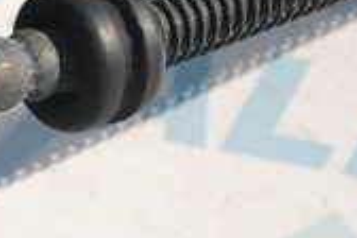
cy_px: 153
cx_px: -302
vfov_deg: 3.6
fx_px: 3748
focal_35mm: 378
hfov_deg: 5.4
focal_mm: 66
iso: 140
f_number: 5.6
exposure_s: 1/500
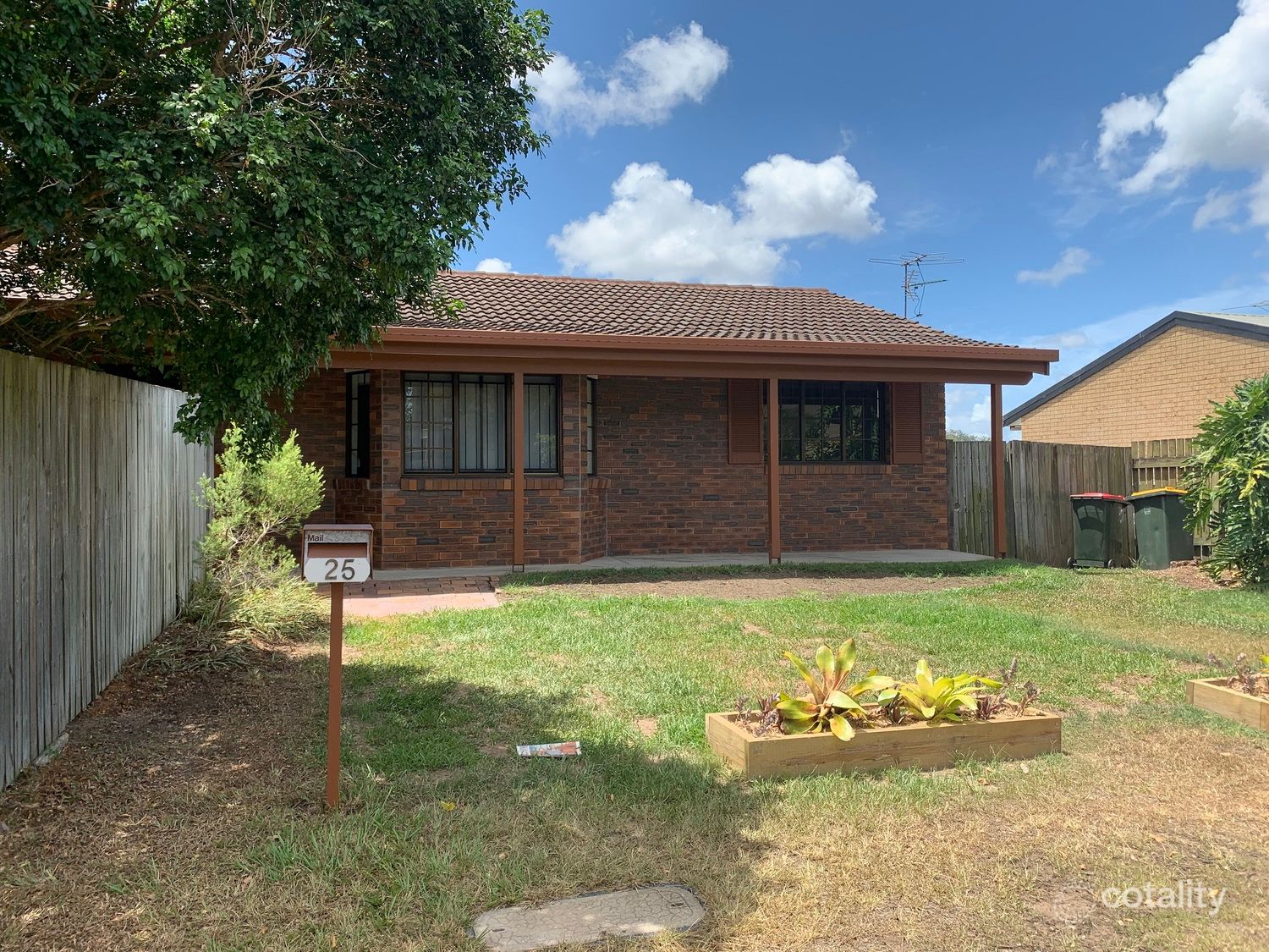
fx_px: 953
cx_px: 634
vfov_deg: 53.1
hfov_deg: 67.3
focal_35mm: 26
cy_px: 476
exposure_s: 1/1332
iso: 25
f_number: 1.8
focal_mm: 4.25
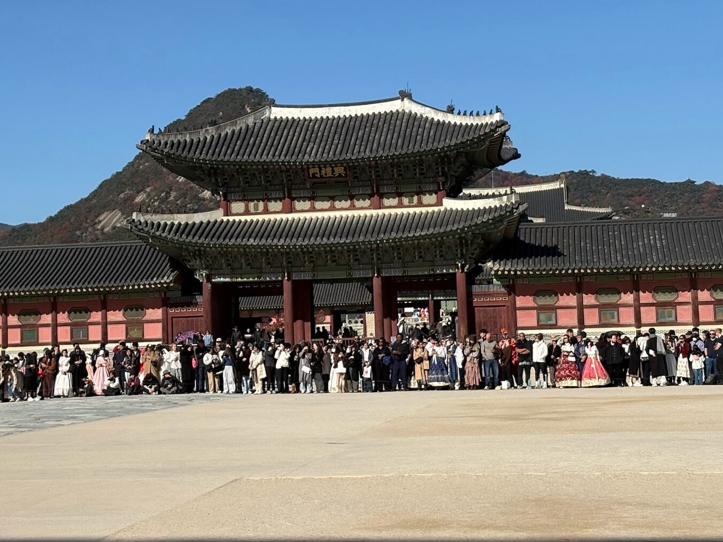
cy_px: 271
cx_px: 362
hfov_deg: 36.8
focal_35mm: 52
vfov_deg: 28.0
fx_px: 1086
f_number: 1.6
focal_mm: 5.96
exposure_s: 1/4065
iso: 32
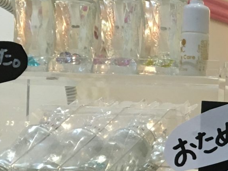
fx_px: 856
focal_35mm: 130
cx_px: 379
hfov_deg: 13.9
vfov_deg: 11.3
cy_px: 169
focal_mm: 4.15
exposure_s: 1/30
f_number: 2.2
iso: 100
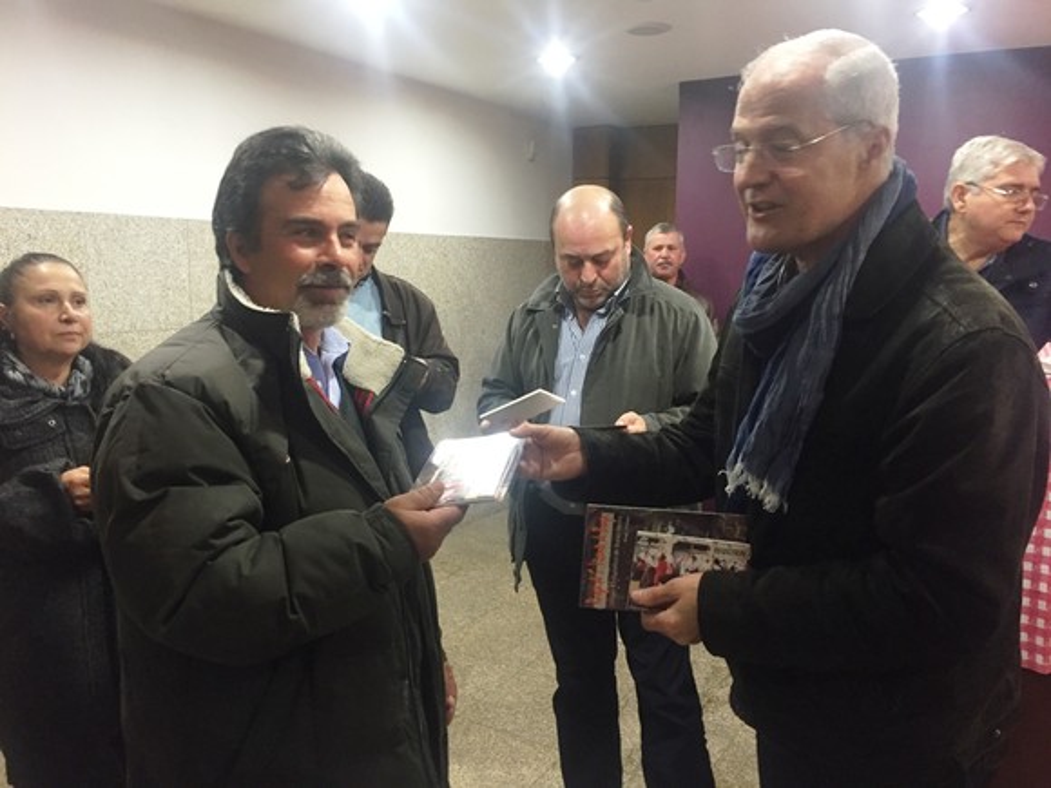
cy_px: 394
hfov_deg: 61.7
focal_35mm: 29
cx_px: 526
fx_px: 880
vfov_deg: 48.2
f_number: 2.2
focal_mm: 4.15
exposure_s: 1/33
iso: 250
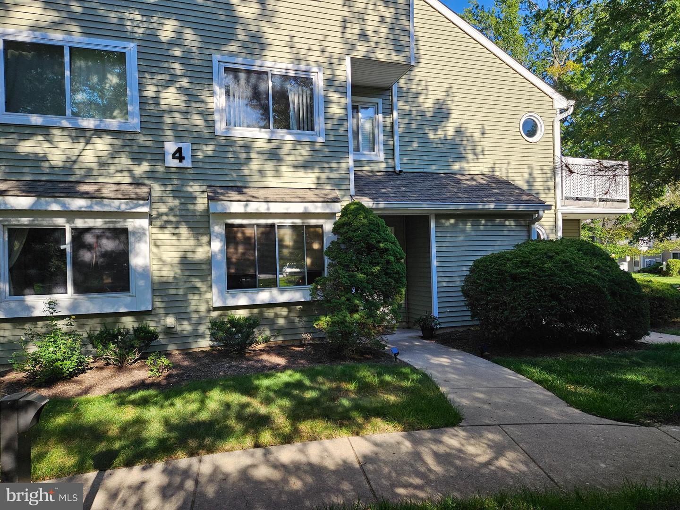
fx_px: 452
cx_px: 340
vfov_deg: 58.9
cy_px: 255
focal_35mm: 23
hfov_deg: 73.9
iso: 50
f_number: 1.8
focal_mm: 5.4
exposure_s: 1/1036
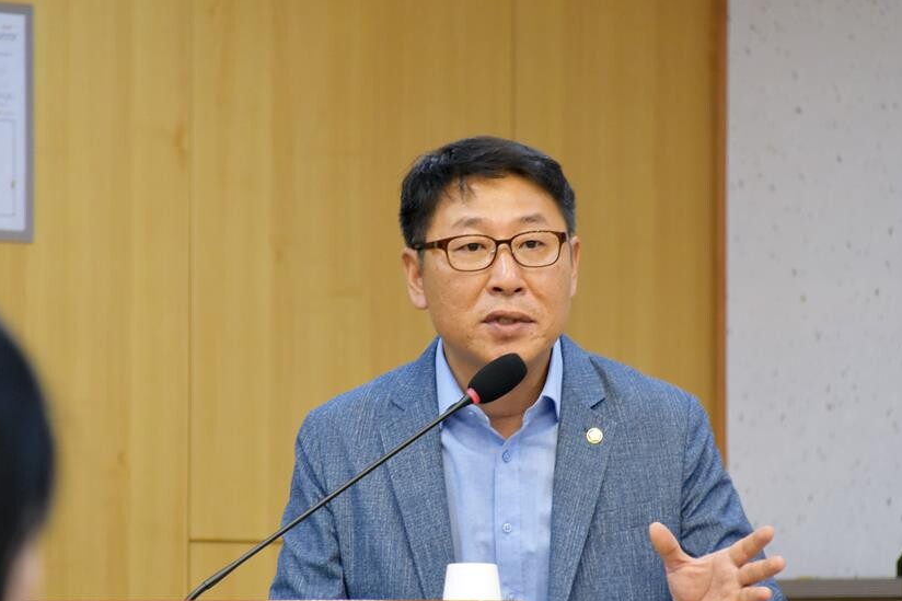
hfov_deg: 5.5
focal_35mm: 373
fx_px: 9343
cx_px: 432
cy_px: 372
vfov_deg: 3.7
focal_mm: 200
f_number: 6.3
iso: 1250
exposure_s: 1/160
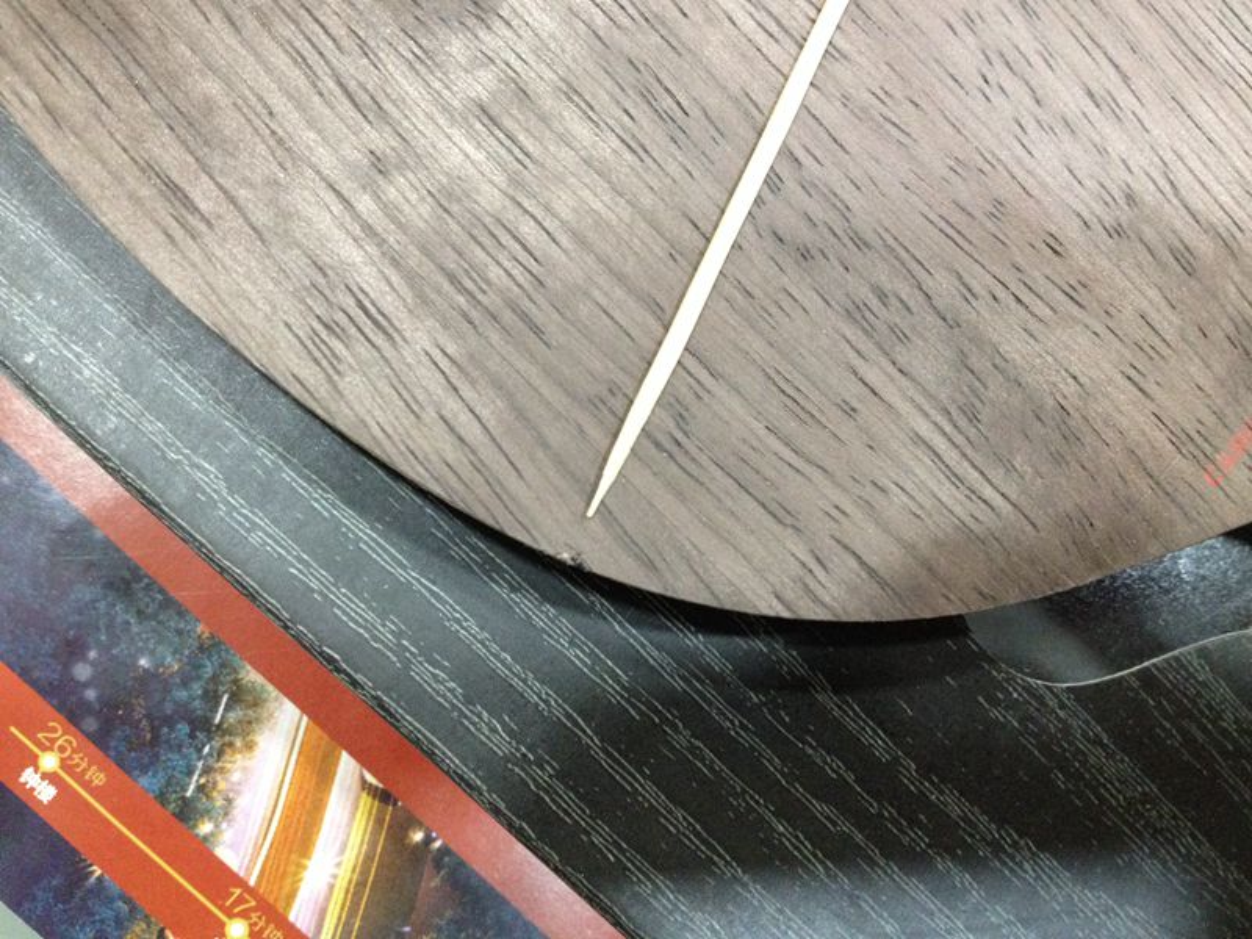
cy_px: 470
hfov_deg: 52.6
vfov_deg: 40.7
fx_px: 1266
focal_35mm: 35
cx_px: 626
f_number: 2.4
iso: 400
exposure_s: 1/20
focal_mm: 4.28
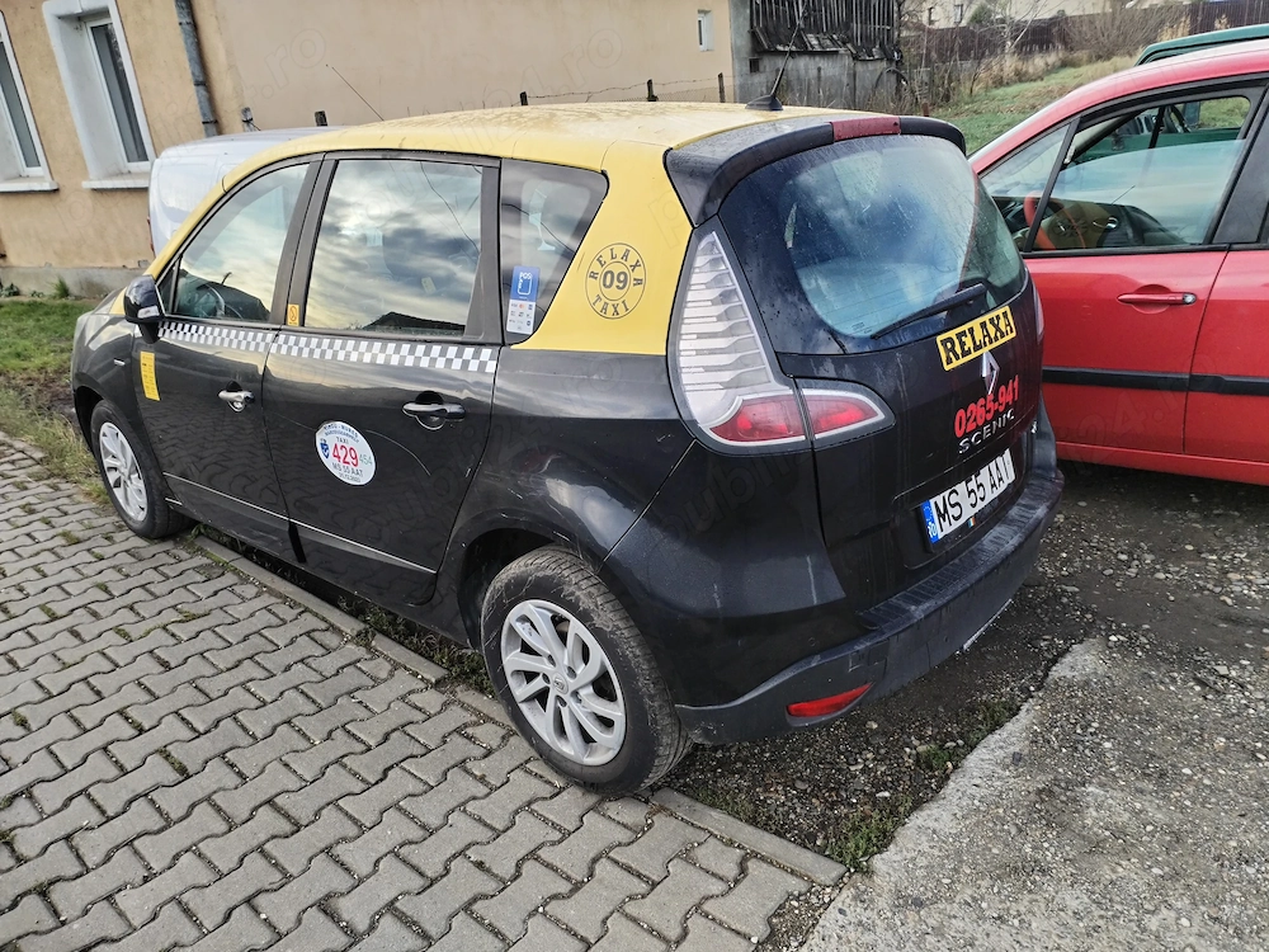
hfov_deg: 61.7
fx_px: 1063
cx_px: 634
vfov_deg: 48.2
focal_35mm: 29
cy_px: 476
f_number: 1.8
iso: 100
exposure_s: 1/241
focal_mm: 4.75
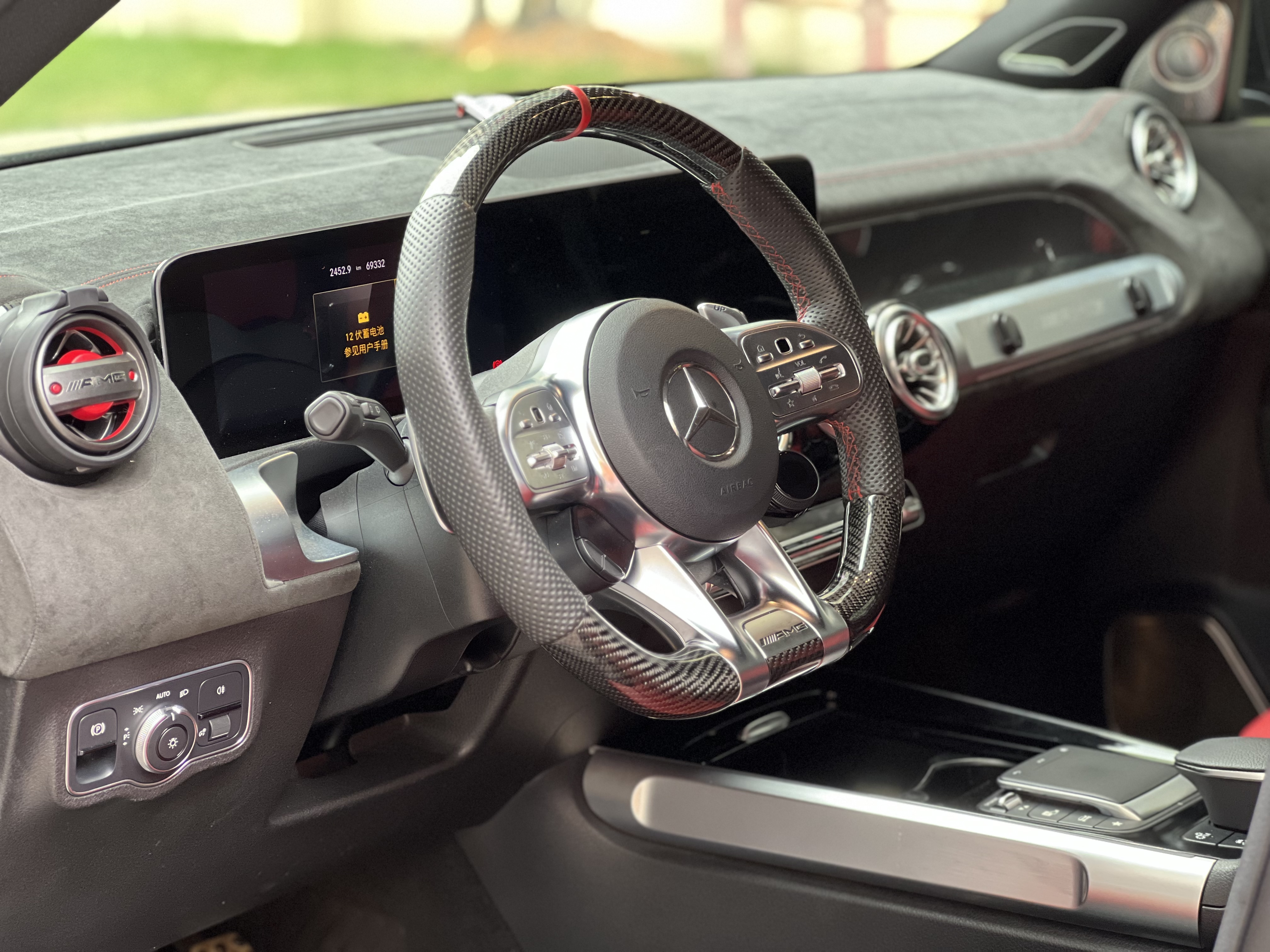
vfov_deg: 19.1
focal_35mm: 77
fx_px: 2825
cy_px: 476
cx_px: 635
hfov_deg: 25.3
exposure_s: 1/40
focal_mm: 9
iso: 250
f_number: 2.8
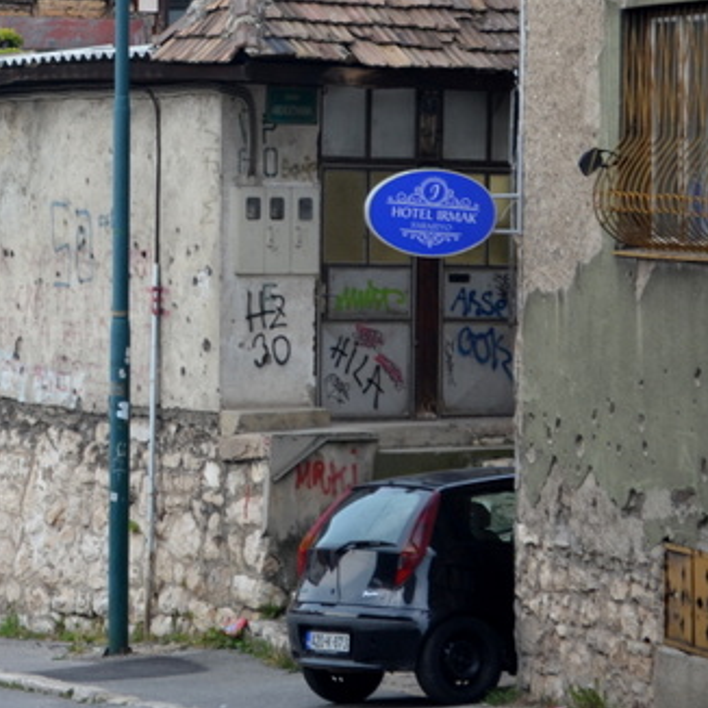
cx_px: -85
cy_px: 195
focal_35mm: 172
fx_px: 3981
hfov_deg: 10.0
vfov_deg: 10.1
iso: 200
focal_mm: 55
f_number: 5.6
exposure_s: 1/125
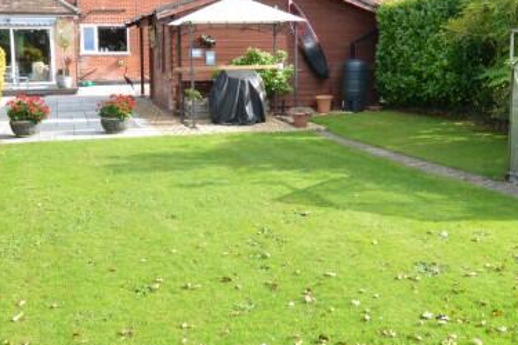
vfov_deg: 32.6
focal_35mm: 41
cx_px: 250
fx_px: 590
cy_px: 152
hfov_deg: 47.4
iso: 400
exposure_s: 1/250
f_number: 8
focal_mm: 10
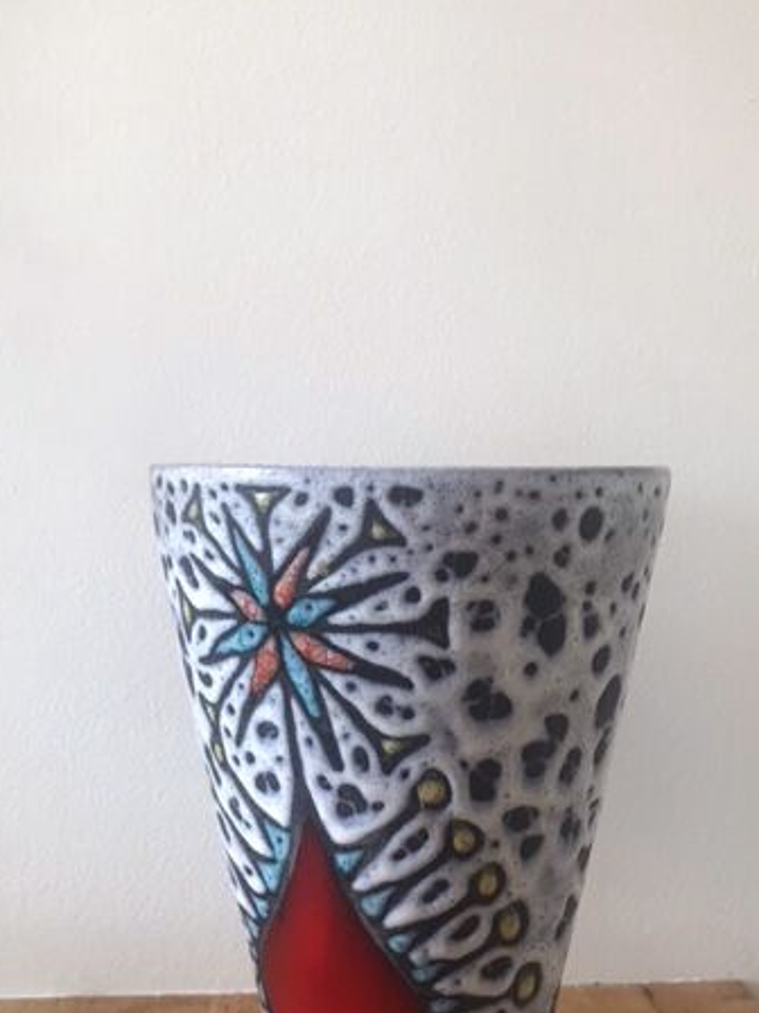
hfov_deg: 35.9
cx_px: 418
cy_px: 572
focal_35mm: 40
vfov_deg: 46.7
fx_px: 1169
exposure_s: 1/31
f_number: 1.8
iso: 20
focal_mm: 3.99
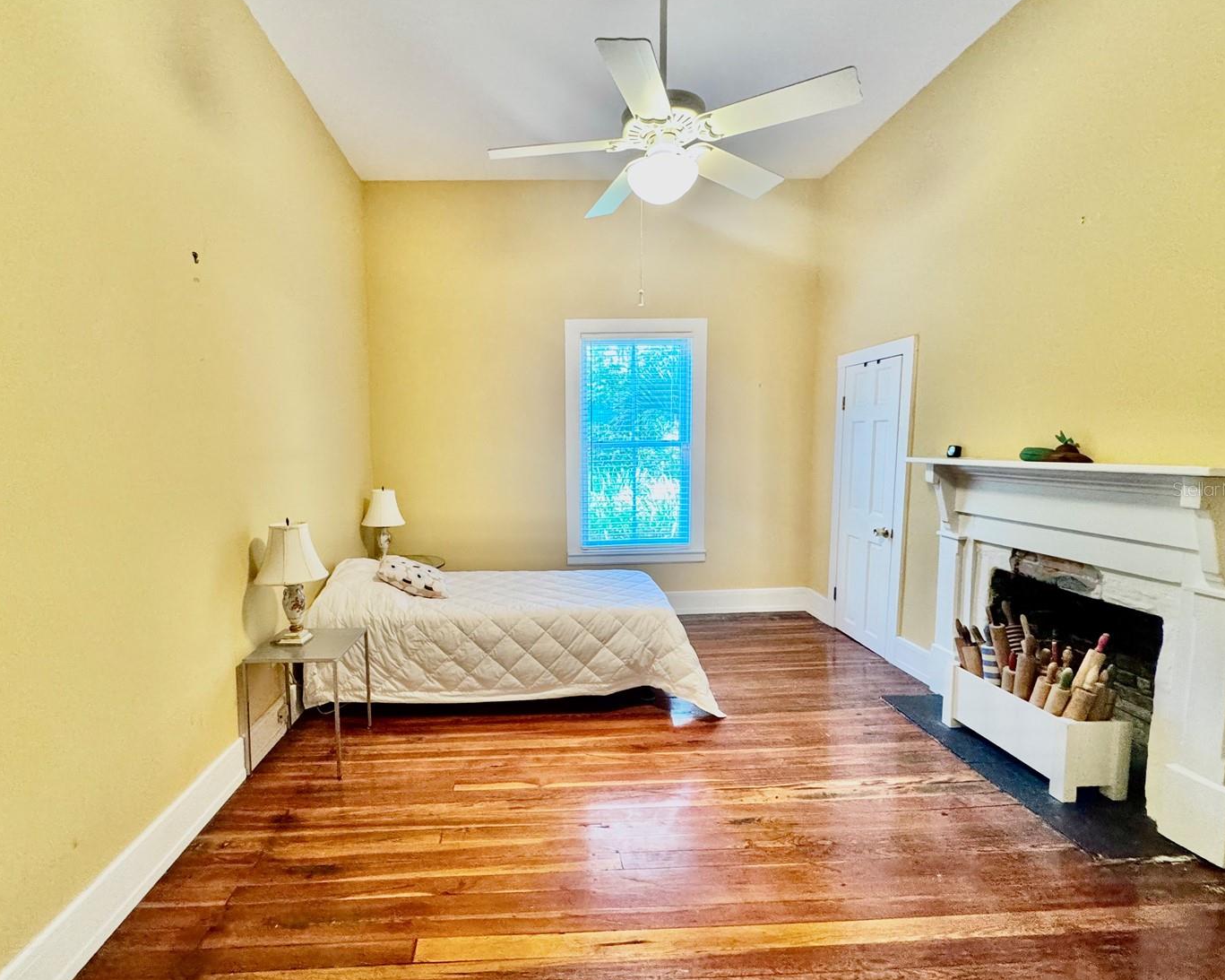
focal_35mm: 16
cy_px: 489
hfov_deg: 92.7
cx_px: 540
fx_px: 580
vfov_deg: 80.4
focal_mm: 2.22
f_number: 2.2
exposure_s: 1/60
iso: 500
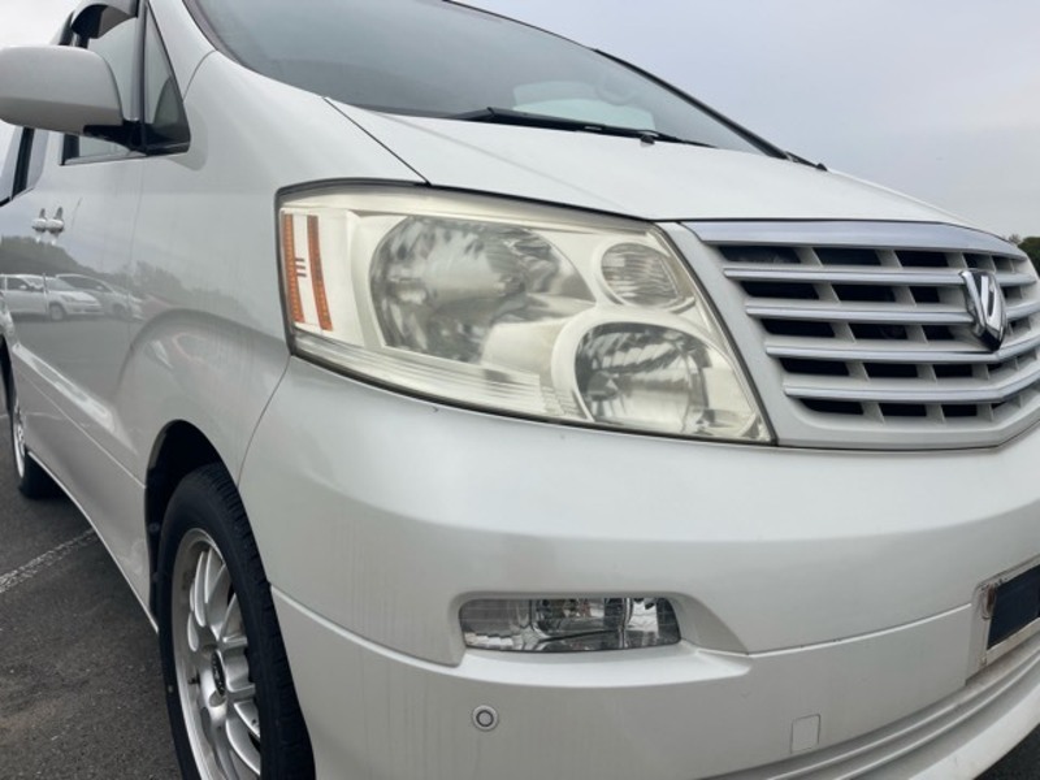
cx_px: 520
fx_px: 751
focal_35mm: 25
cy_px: 390
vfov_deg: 54.9
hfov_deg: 69.4
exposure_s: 1/3922
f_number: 1.6
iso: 32
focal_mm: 5.1
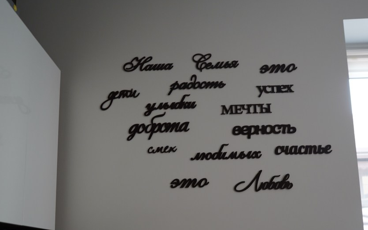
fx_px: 391
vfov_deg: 31.7
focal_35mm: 39
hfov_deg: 50.4
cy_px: 193
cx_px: 181
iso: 800
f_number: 2
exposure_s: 1/60
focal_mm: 25
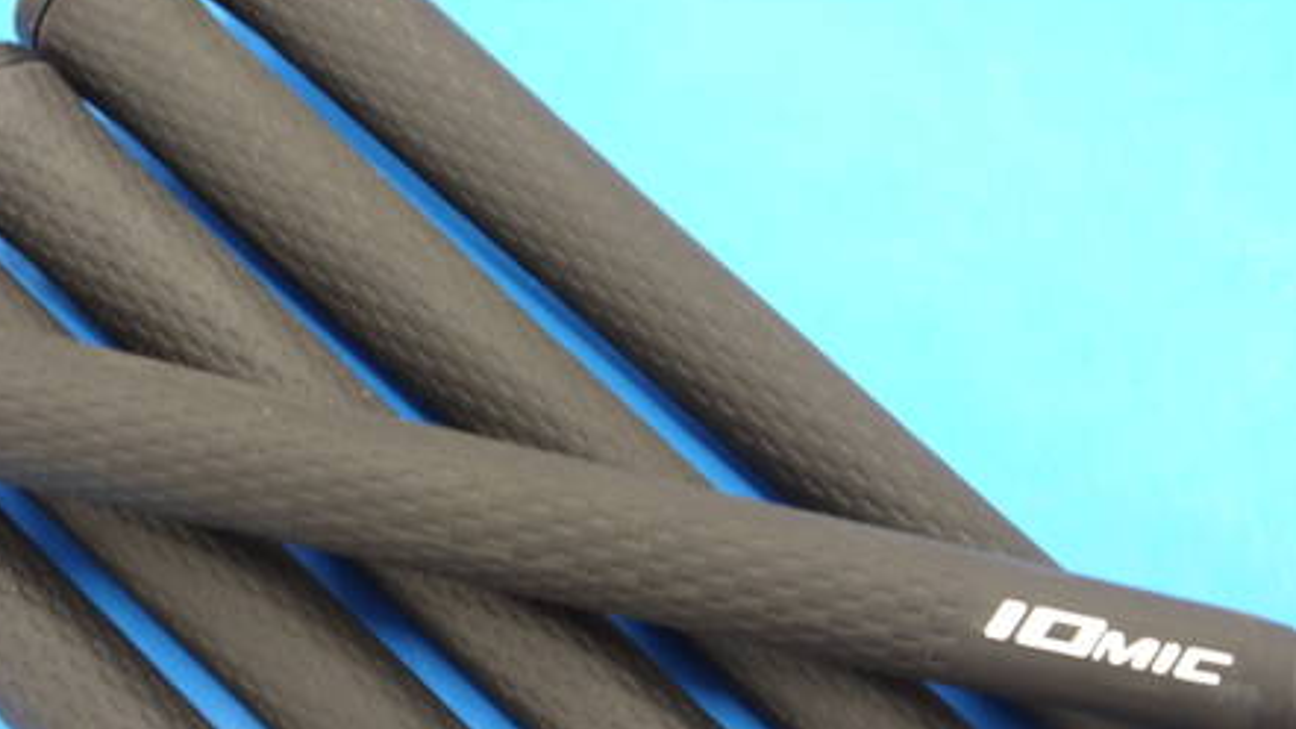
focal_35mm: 79
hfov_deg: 26.8
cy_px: 450
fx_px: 2715
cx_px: 517
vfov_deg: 15.3
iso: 800
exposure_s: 1/80
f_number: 4.6
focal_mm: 25
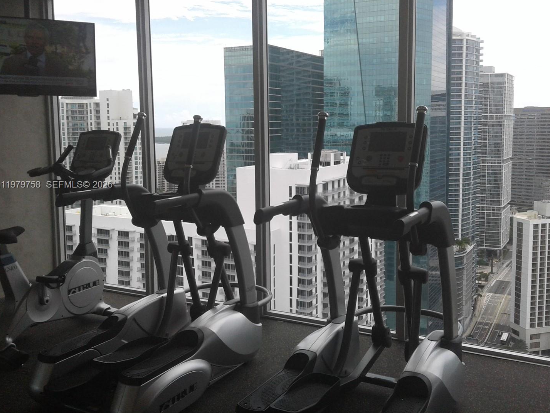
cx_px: 301
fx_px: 588
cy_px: 185
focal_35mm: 37
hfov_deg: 50.1
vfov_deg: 38.6
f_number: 2.2
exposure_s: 1/411
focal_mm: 3.3
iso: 50
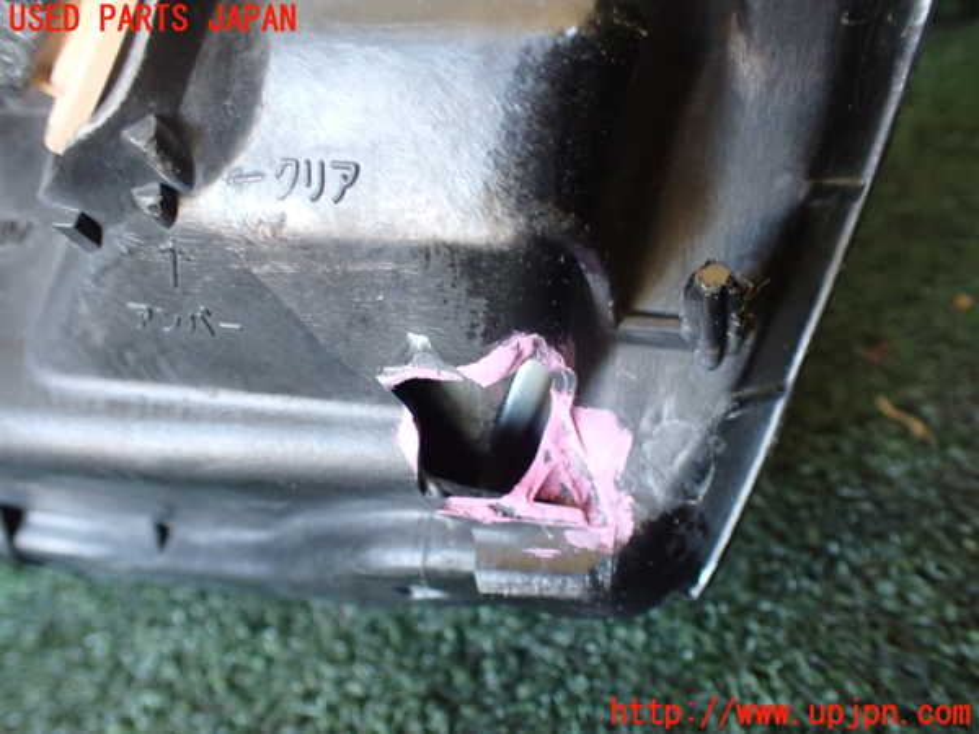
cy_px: 367
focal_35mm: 30
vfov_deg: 46.8
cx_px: 490
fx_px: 848
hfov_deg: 60.0
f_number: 2.3
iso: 800
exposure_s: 1/40
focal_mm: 5.4
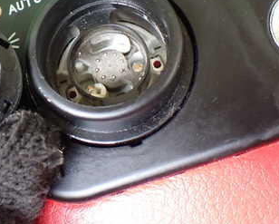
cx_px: 55
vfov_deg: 26.3
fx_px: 471
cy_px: 54
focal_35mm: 57
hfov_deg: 32.1
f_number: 2.3
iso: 800
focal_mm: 5.4
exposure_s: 1/30
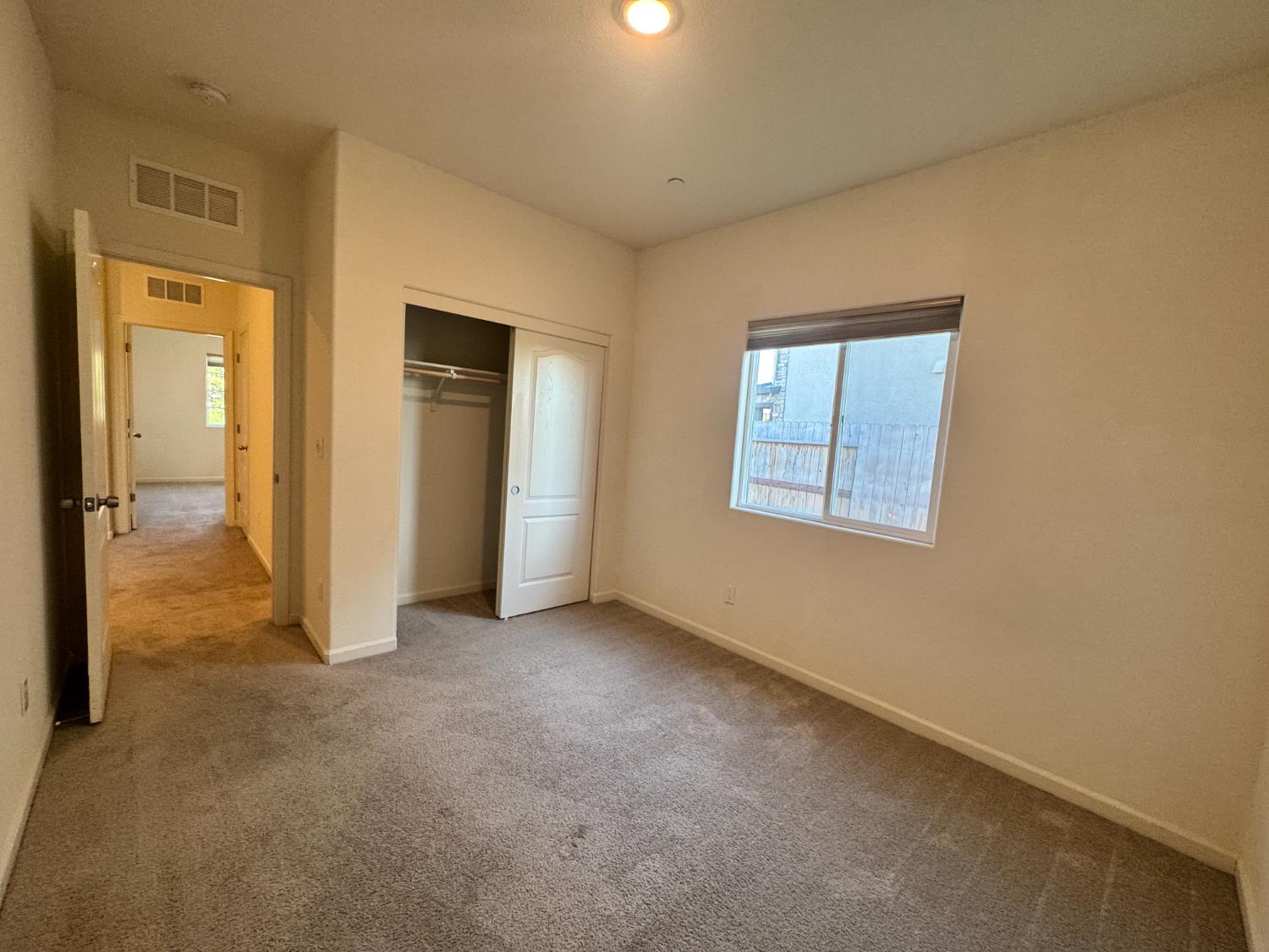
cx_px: 634
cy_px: 476
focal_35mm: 14
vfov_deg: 85.7
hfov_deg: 102.1
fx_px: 513
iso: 200
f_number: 2.2
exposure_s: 1/120
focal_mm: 2.22
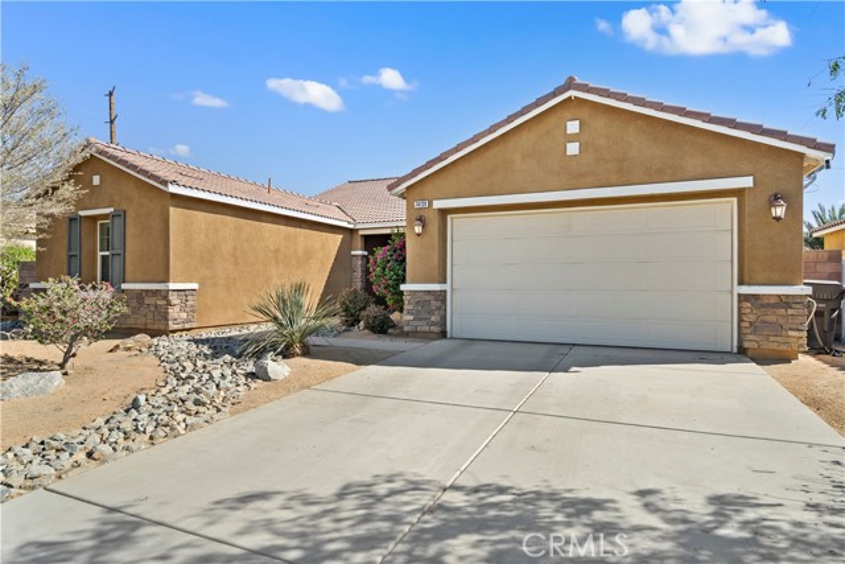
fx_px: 470
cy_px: 282
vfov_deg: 62.0
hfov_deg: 84.0
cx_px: 422
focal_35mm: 20
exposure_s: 1/50
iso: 160
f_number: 7.1
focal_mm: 20
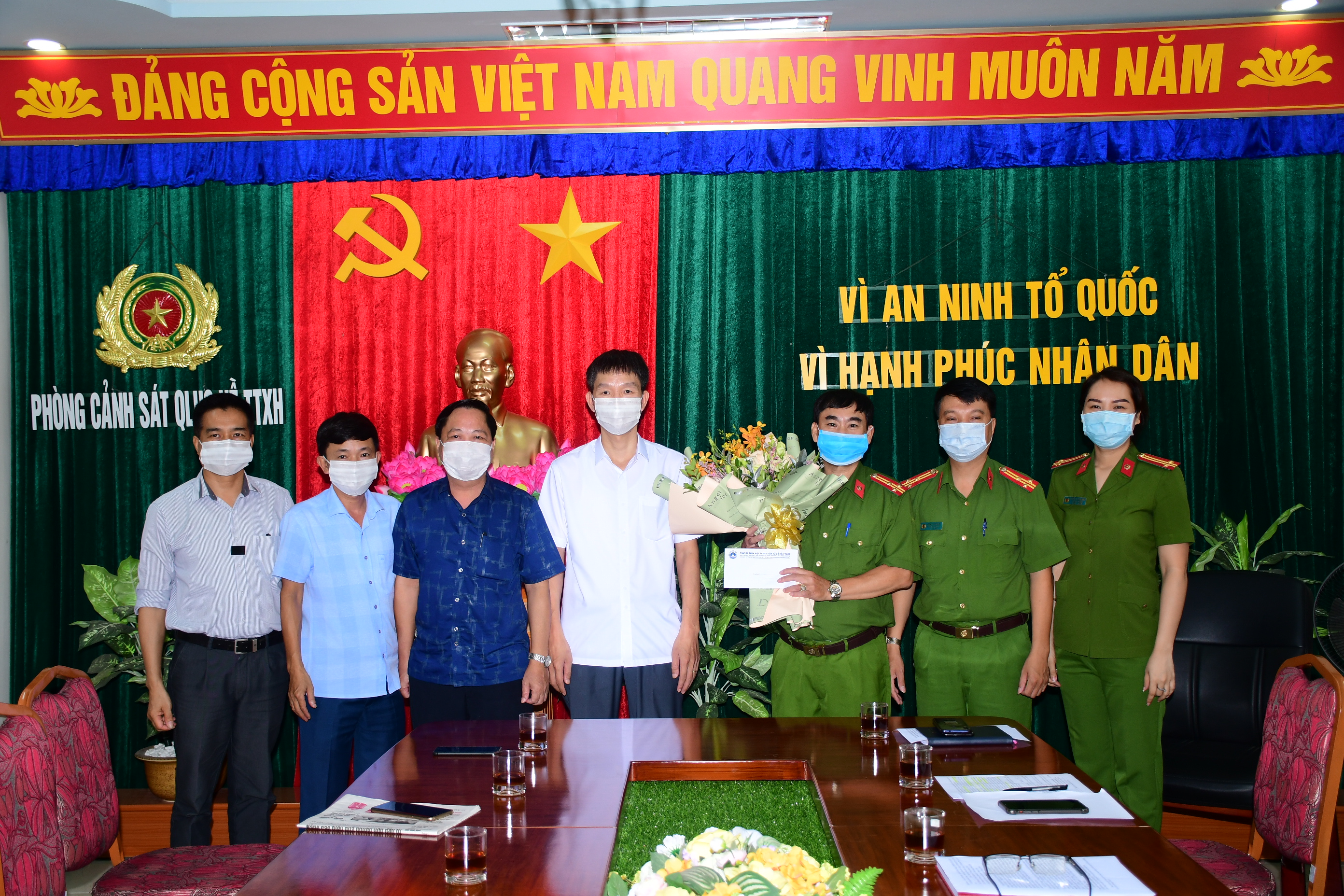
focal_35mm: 39
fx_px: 1456
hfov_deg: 49.6
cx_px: 672
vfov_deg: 34.2
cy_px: 448
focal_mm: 26
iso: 400
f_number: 3.8
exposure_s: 1/200
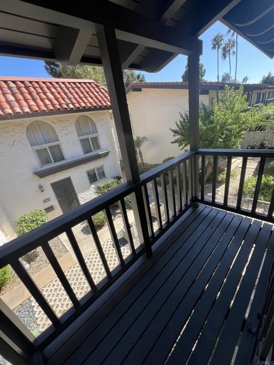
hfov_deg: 89.9
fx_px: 137
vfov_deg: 106.2
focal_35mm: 13
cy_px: 182
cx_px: 137
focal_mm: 1.57
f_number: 1.8
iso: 32
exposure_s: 1/322
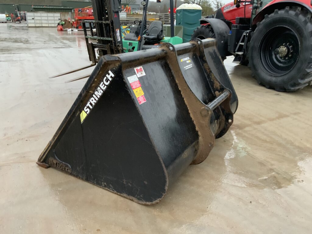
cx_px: 156
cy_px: 117
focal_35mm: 29
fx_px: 261
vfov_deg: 48.2
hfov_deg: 61.7
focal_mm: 3
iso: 125
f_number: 1.8
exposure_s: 1/60
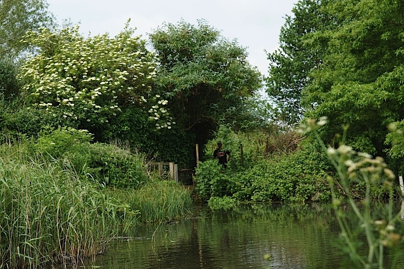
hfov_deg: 19.5
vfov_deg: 13.0
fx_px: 1178
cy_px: 134
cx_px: 202
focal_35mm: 105
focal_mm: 70
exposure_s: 1/250
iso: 100
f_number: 5.6
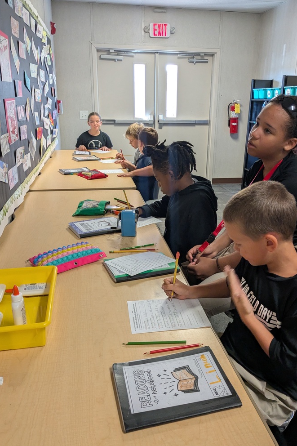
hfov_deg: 44.9
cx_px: 160
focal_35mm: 29
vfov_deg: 63.7
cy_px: 229
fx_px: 359
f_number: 1.73
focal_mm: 4.38
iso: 262
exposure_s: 1/60
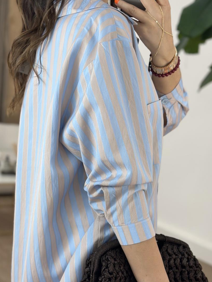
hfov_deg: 20.7
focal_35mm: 71
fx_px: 580
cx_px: 101
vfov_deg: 27.3
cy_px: 173
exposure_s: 1/244
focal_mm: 6.86
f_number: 1.78
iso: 80
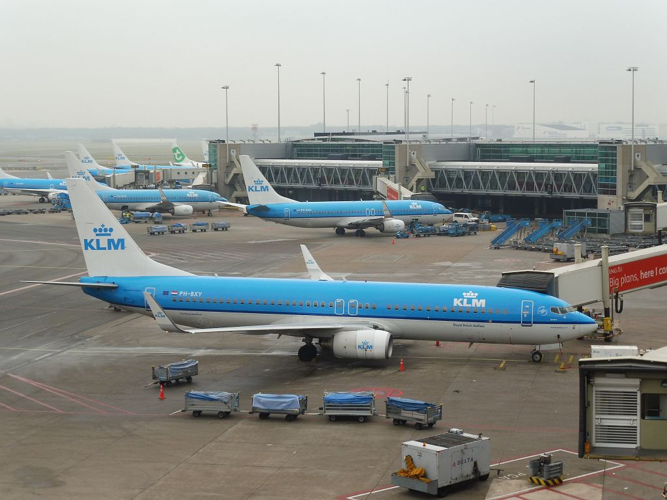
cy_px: 250
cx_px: 334
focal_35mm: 75
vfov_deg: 19.6
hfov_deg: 26.0
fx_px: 1445
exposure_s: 1/80
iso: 100
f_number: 5
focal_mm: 13.3
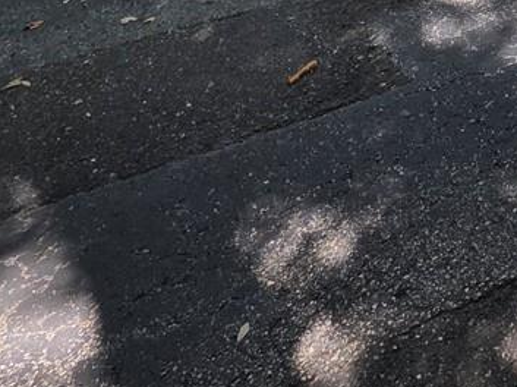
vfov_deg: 16.3
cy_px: -460
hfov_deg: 25.7
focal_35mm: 59
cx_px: 747
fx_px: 880
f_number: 1.9
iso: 40
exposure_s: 1/408
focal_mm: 2.2
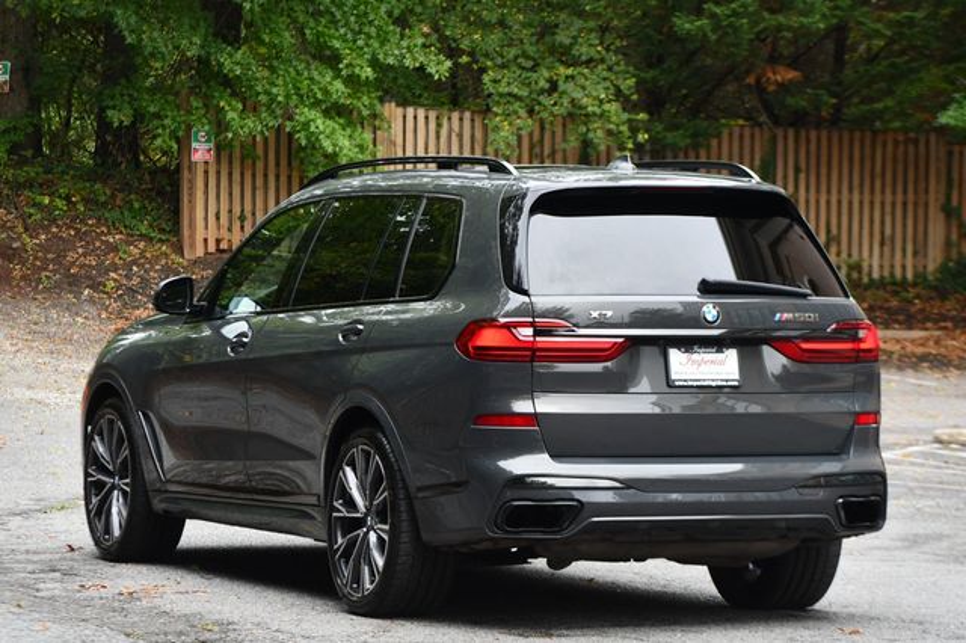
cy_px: 322
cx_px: 483
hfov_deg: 14.5
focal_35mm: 142
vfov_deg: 9.7
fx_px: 3808
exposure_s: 1/250
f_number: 5.6
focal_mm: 95
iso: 360
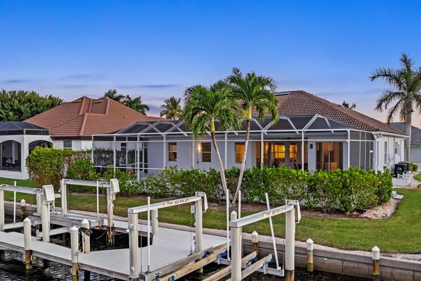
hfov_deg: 57.2
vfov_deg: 39.9
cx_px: 196
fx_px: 386
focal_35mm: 33
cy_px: 151
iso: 290
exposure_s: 1/15
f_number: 2.8
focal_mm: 12.29
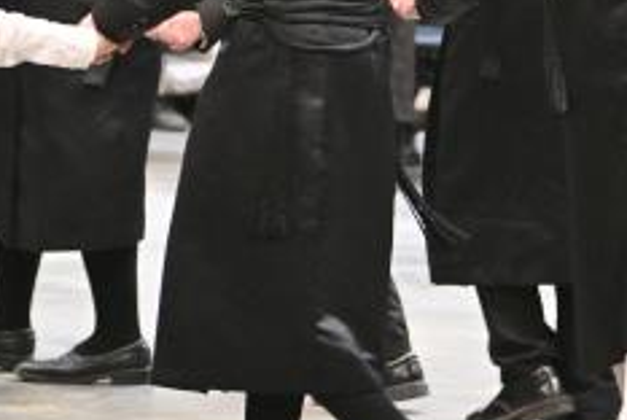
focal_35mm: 329
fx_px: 5737
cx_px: 70
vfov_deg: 4.2
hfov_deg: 6.2
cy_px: -90
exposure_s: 1/250
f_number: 2.8
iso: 1000
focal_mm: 75
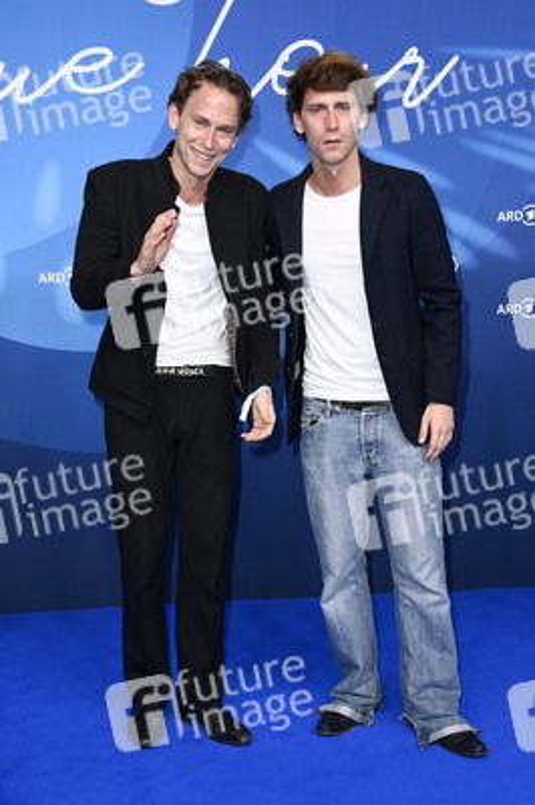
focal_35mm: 48
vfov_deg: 41.1
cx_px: 268
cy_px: 402
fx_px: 1072
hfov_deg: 28.0
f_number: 5.6
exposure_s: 1/250
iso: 1250
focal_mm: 48
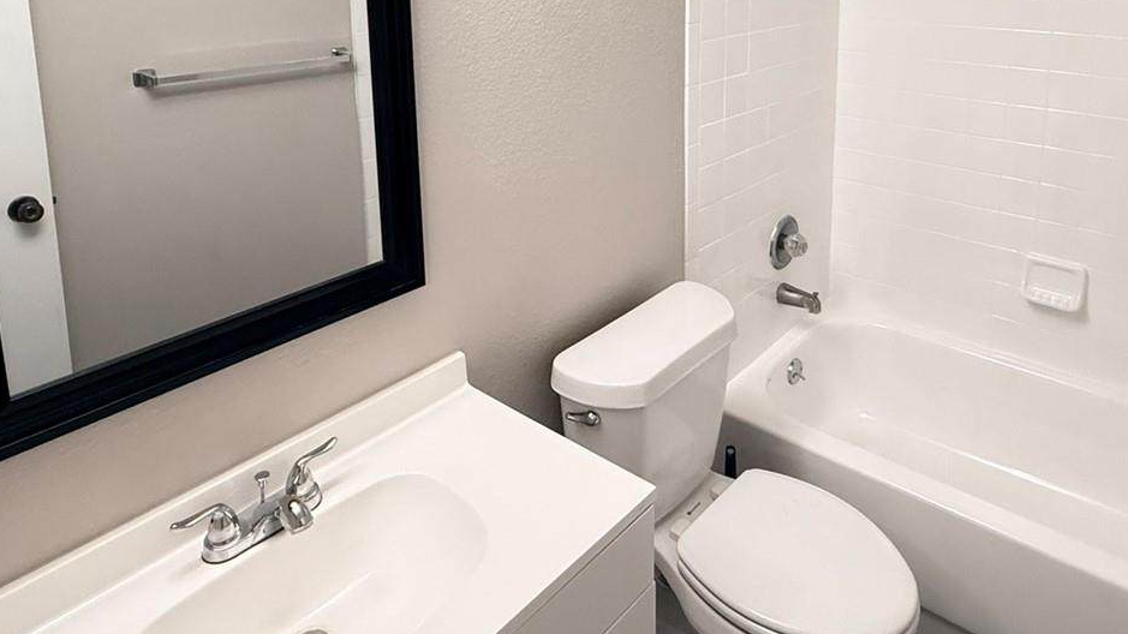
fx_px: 778
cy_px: 60
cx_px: 714
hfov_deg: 70.6
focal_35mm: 26
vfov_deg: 40.9
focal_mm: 2.22
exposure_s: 1/60
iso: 500
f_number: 2.2
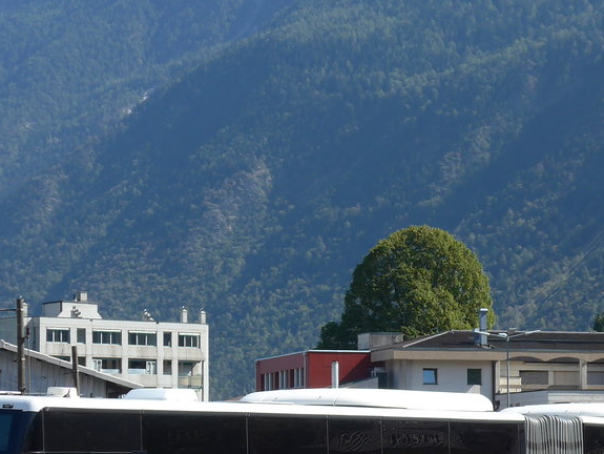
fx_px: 2549
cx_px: 314
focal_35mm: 146
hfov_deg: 13.5
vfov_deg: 10.1
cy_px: 413
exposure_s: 1/640
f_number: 4.1
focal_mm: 14.2
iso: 80
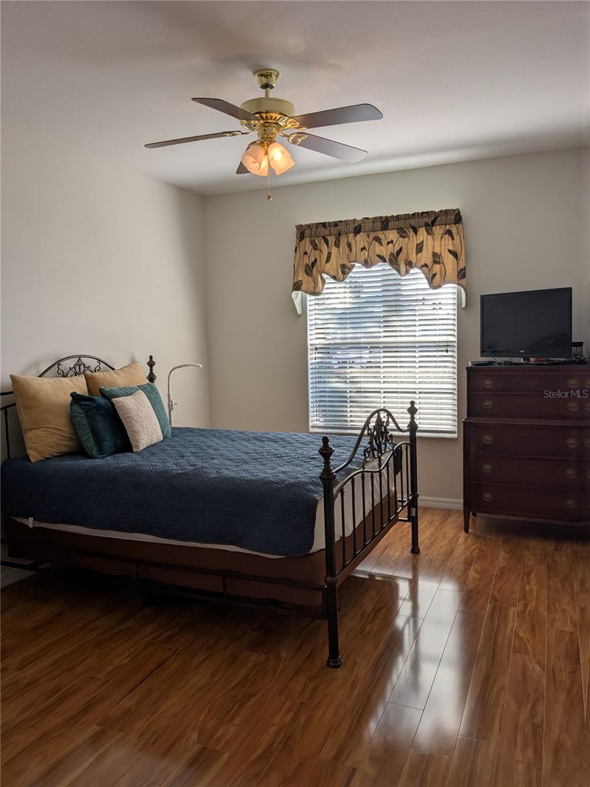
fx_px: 614
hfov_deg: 51.4
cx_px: 295
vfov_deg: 65.3
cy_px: 394
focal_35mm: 27
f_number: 1.73
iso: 51
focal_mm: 4.38
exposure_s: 1/935
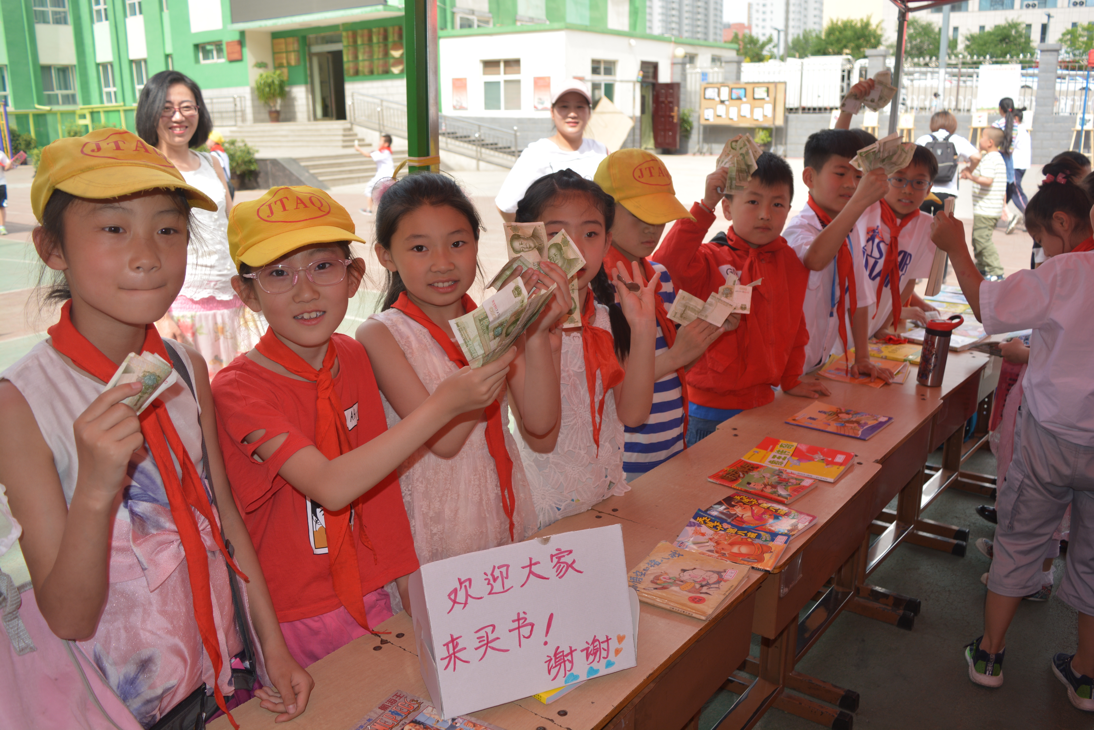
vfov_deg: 43.6
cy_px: 365
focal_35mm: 30
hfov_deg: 61.9
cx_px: 547
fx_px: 912
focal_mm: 20
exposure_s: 1/200
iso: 100
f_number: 5
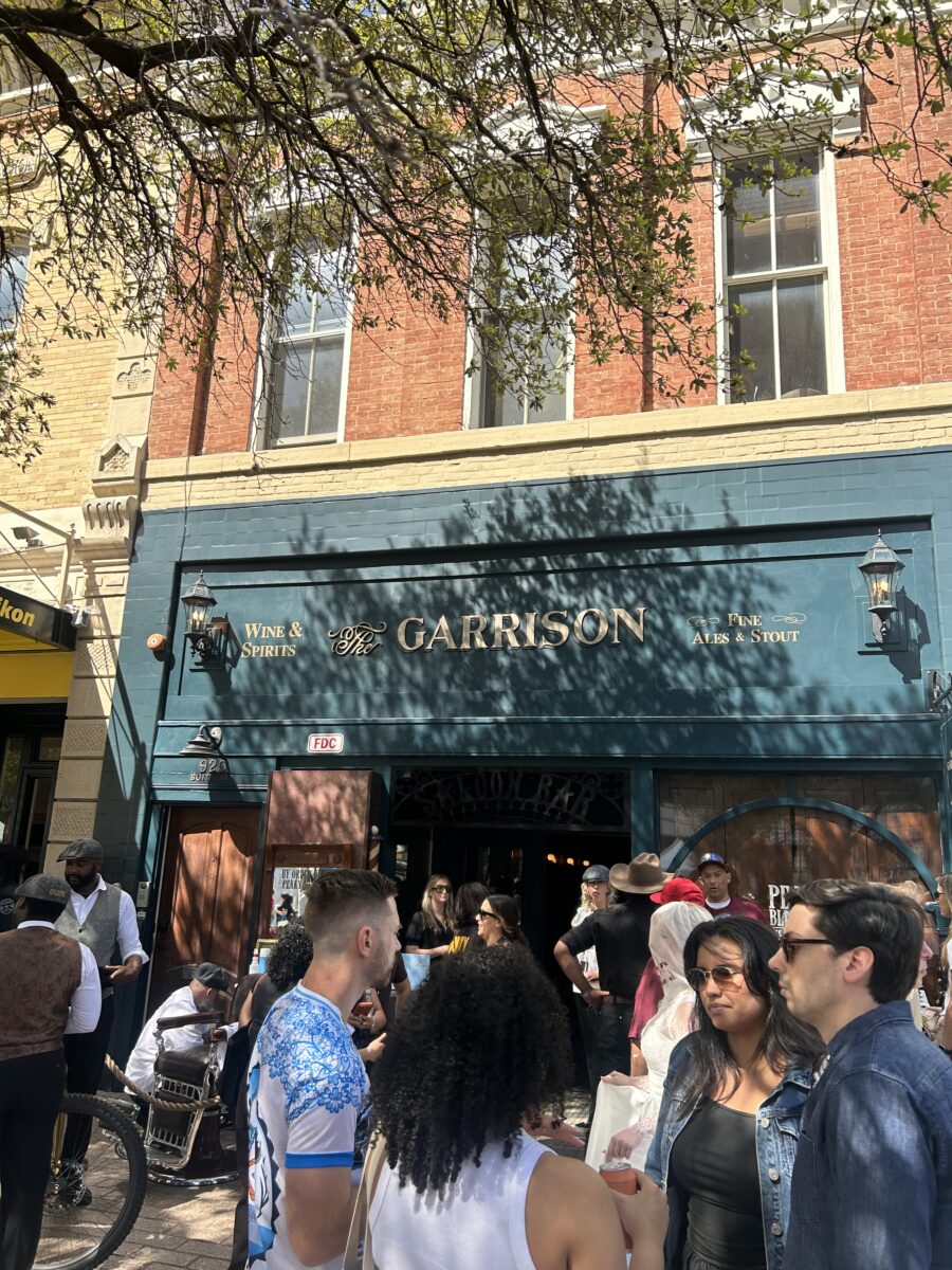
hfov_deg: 53.1
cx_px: 476
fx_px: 953
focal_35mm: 26
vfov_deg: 67.3
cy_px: 635
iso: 50
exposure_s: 1/1079
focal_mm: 5.7
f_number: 1.5
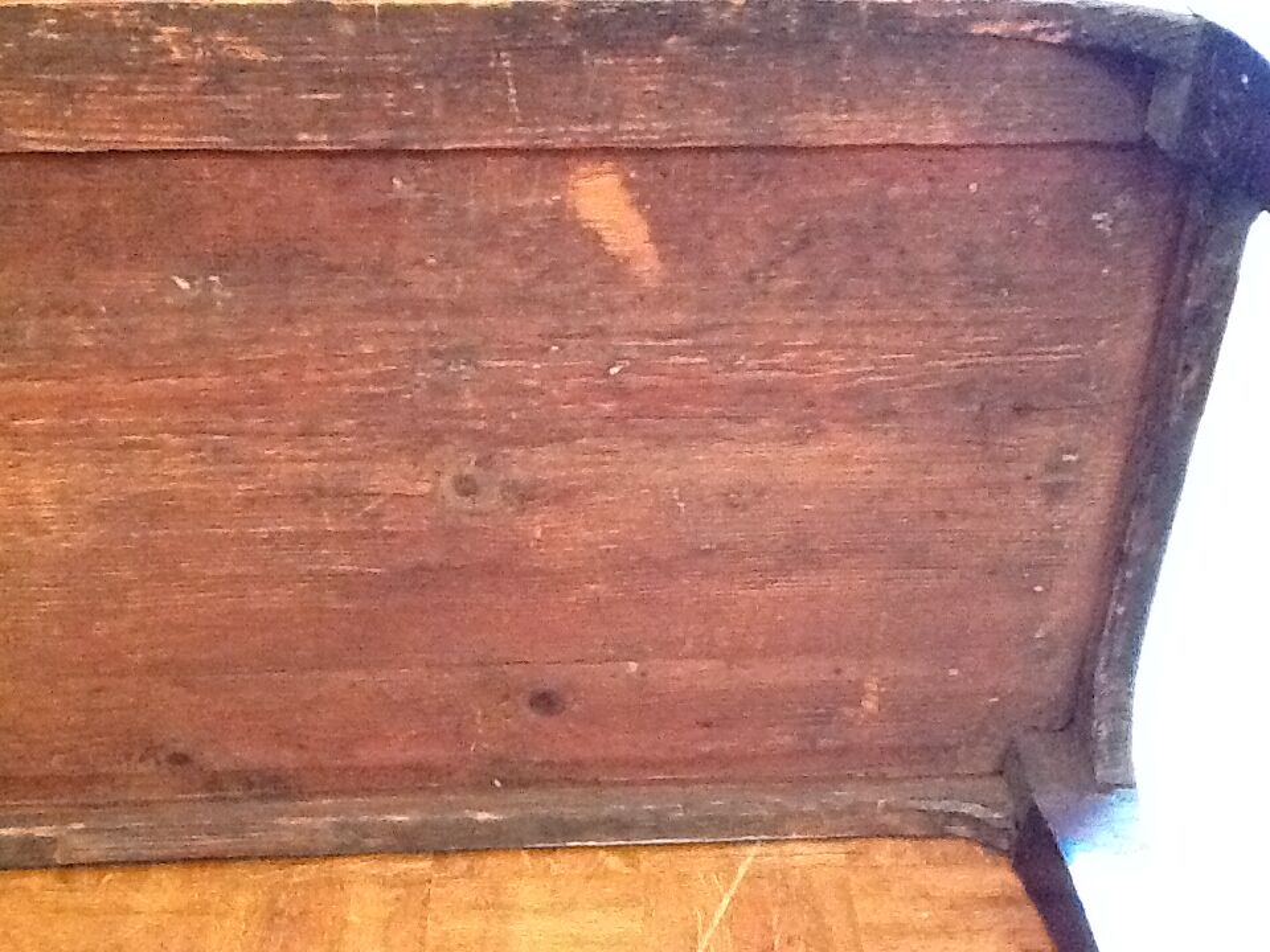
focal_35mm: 44
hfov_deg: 42.9
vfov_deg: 32.9
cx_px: 635
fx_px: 1614
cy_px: 476
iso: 640
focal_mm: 2.03
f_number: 2.4
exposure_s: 1/15
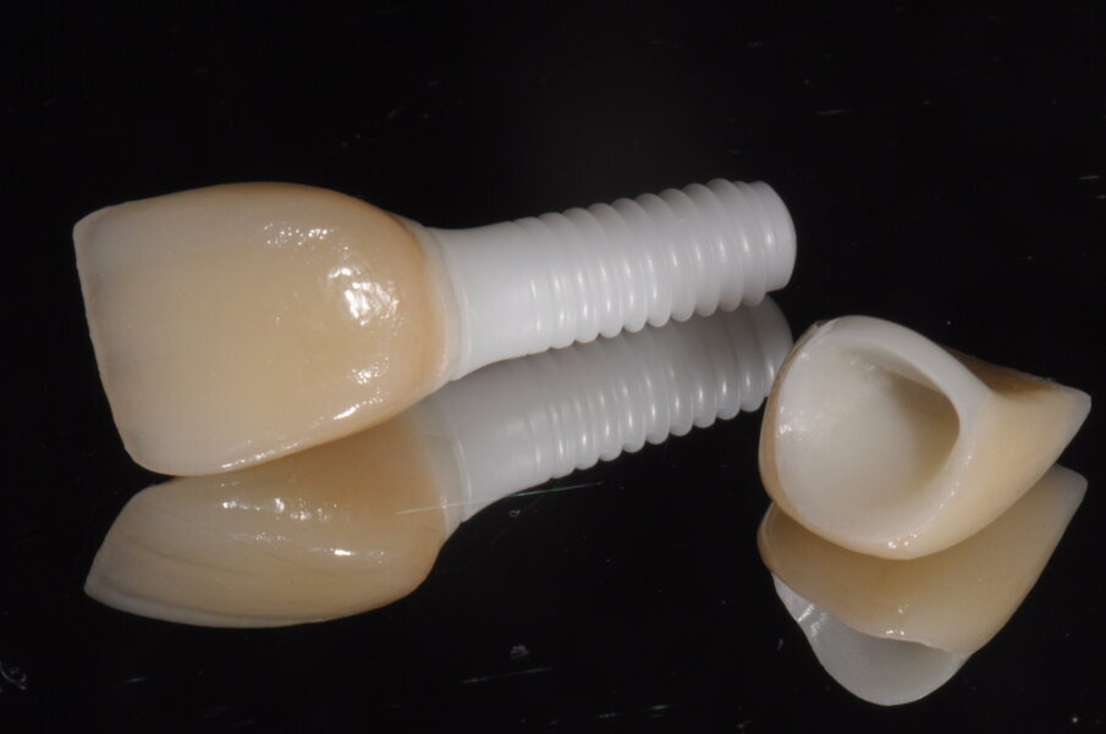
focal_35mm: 158
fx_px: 4833
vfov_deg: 8.7
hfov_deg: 13.1
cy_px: 367
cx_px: 553
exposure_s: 1/125
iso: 400
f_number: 45
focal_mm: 105
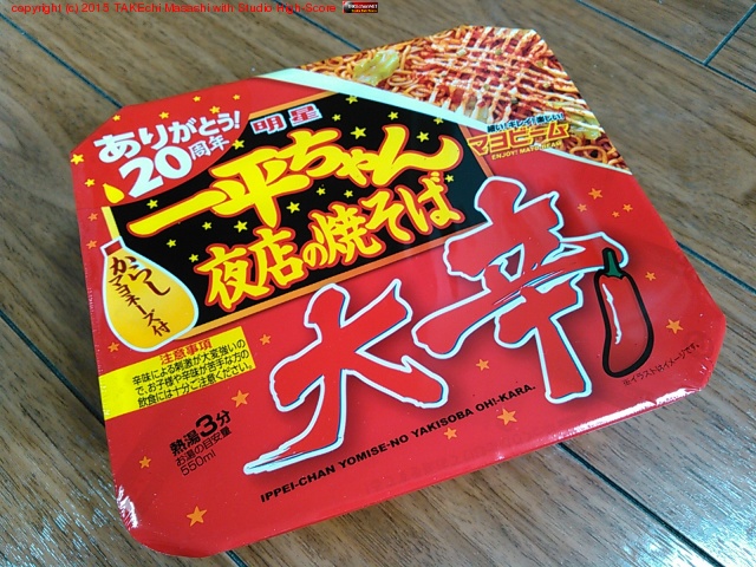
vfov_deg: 46.8
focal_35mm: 30
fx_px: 655
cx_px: 378
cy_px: 284
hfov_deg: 60.0
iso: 250
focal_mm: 4
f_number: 2.4
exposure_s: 1/16.7
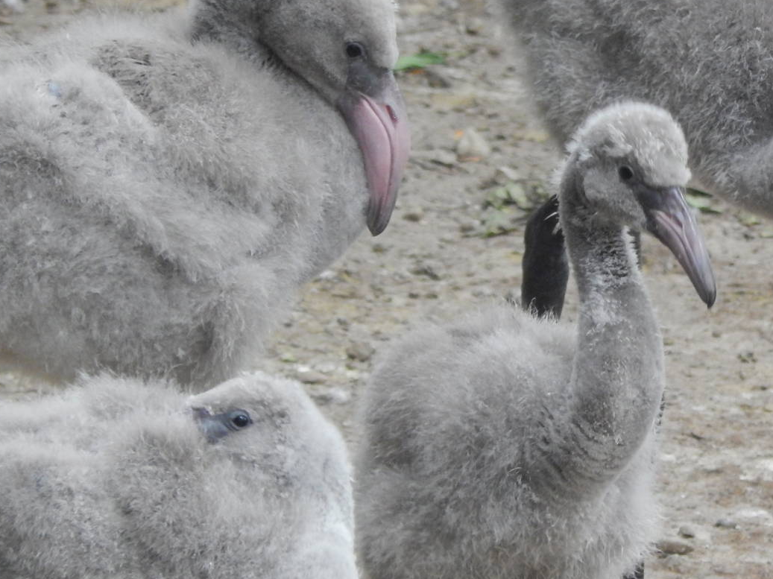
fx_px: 18952
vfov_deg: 1.8
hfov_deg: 2.3
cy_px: 283
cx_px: 549
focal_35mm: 849
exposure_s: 1/60
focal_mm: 97.9
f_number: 5.8
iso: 640
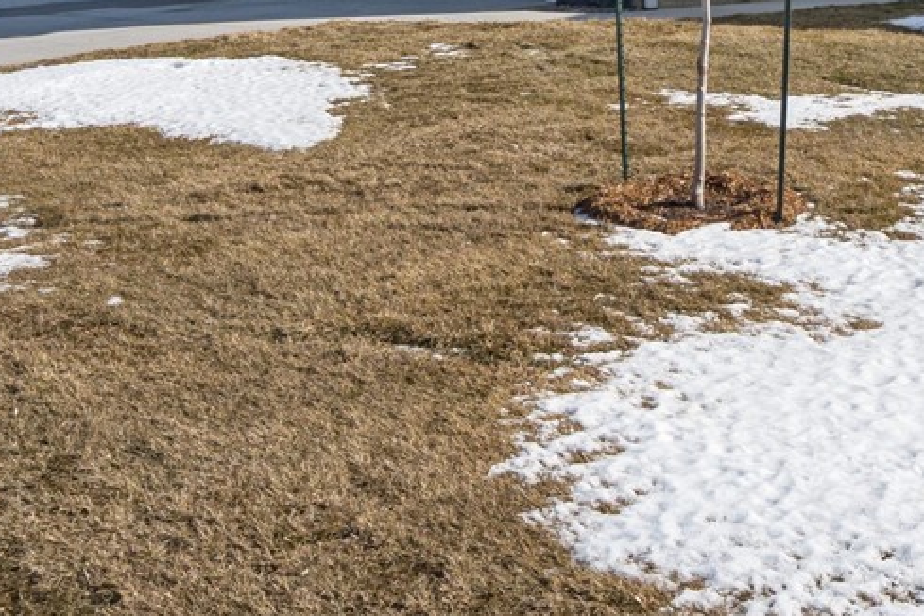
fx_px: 1514
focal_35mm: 59
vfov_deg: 19.4
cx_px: 643
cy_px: -366
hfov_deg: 33.5
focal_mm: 17
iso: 400
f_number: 8
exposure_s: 1/2000
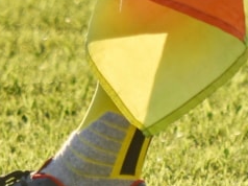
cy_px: -85
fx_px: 15645
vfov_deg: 0.7
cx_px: 347
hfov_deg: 0.9
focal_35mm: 2186
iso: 200
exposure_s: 1/640
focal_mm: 300
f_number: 6.3
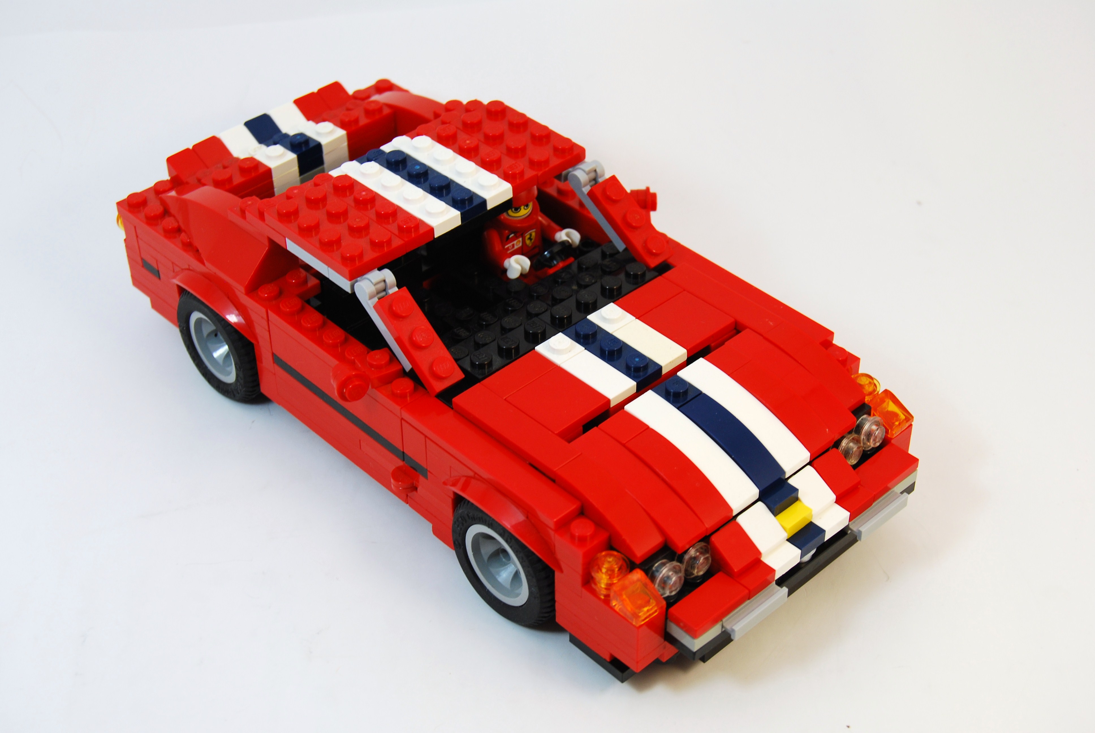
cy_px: 366
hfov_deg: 35.0
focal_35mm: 57
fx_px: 1736
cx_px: 548
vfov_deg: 23.8
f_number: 8
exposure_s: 1/60
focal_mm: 38
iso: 200
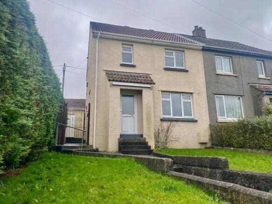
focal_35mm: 26
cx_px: 136
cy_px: 102
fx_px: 204
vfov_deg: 53.0
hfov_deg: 67.3
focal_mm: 4.25
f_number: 1.8
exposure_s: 1/147
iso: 32
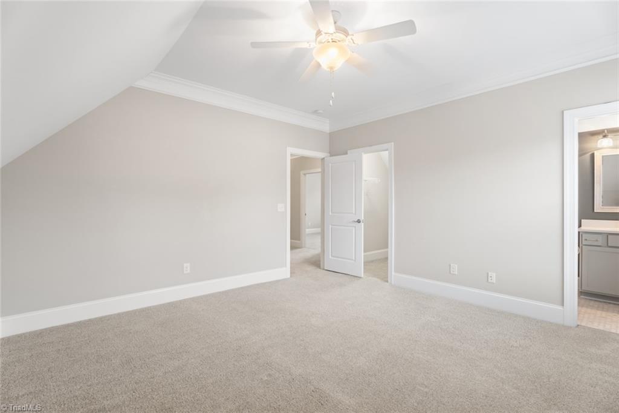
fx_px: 290
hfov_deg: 93.6
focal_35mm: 17
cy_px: 206
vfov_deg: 70.7
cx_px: 310
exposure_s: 1/2
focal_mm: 16.9
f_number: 8
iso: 320
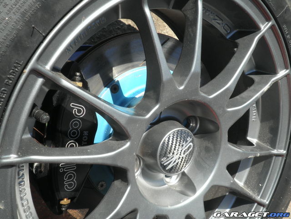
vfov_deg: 38.7
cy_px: 110
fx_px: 311
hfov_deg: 50.1
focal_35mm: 37
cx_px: 146
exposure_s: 1/320
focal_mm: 6.5
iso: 64
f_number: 3.1
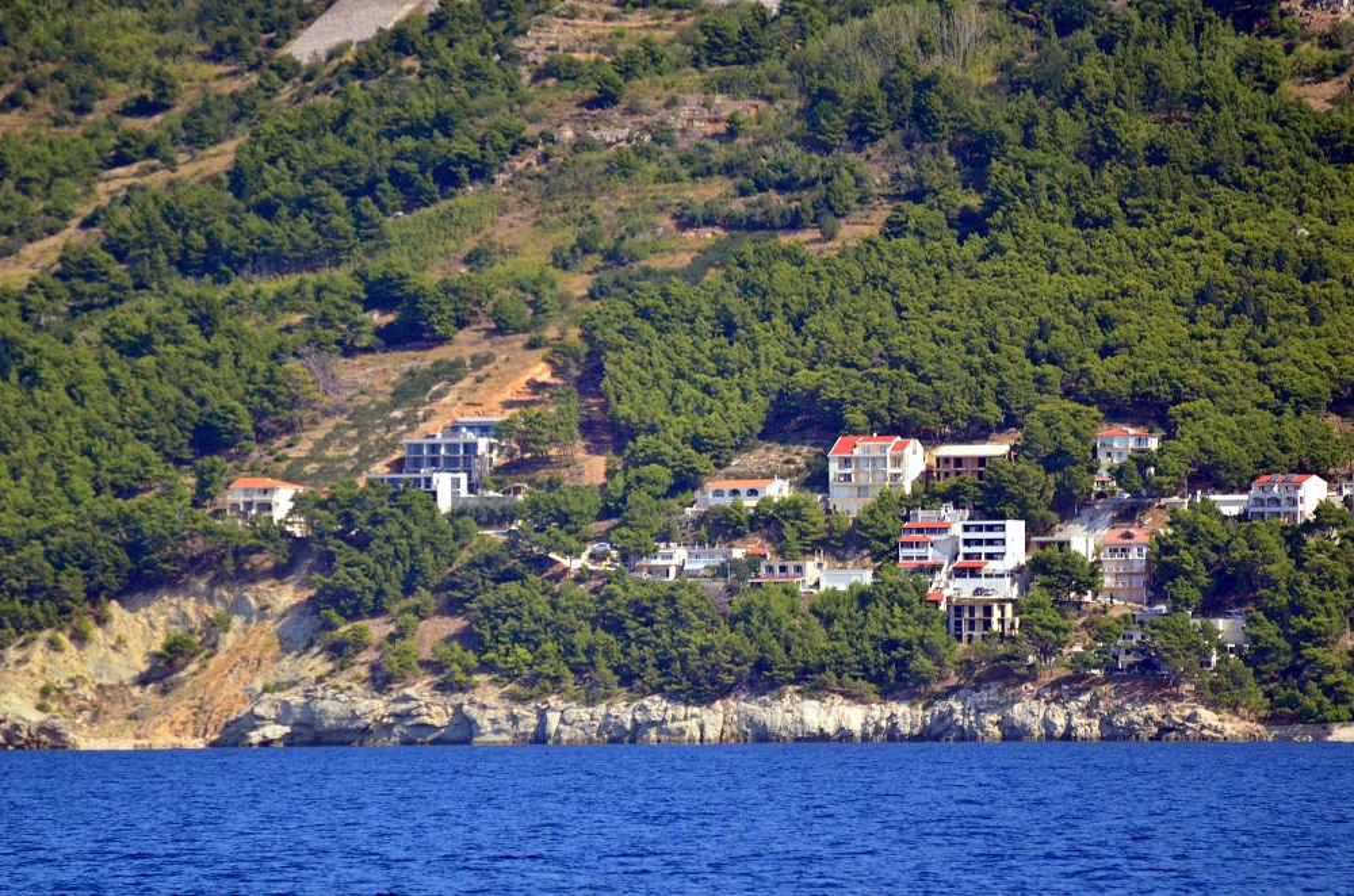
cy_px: 448
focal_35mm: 450
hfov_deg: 4.6
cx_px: 677
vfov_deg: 3.0
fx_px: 16887
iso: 2000
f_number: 5.6
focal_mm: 300
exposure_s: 1/6400
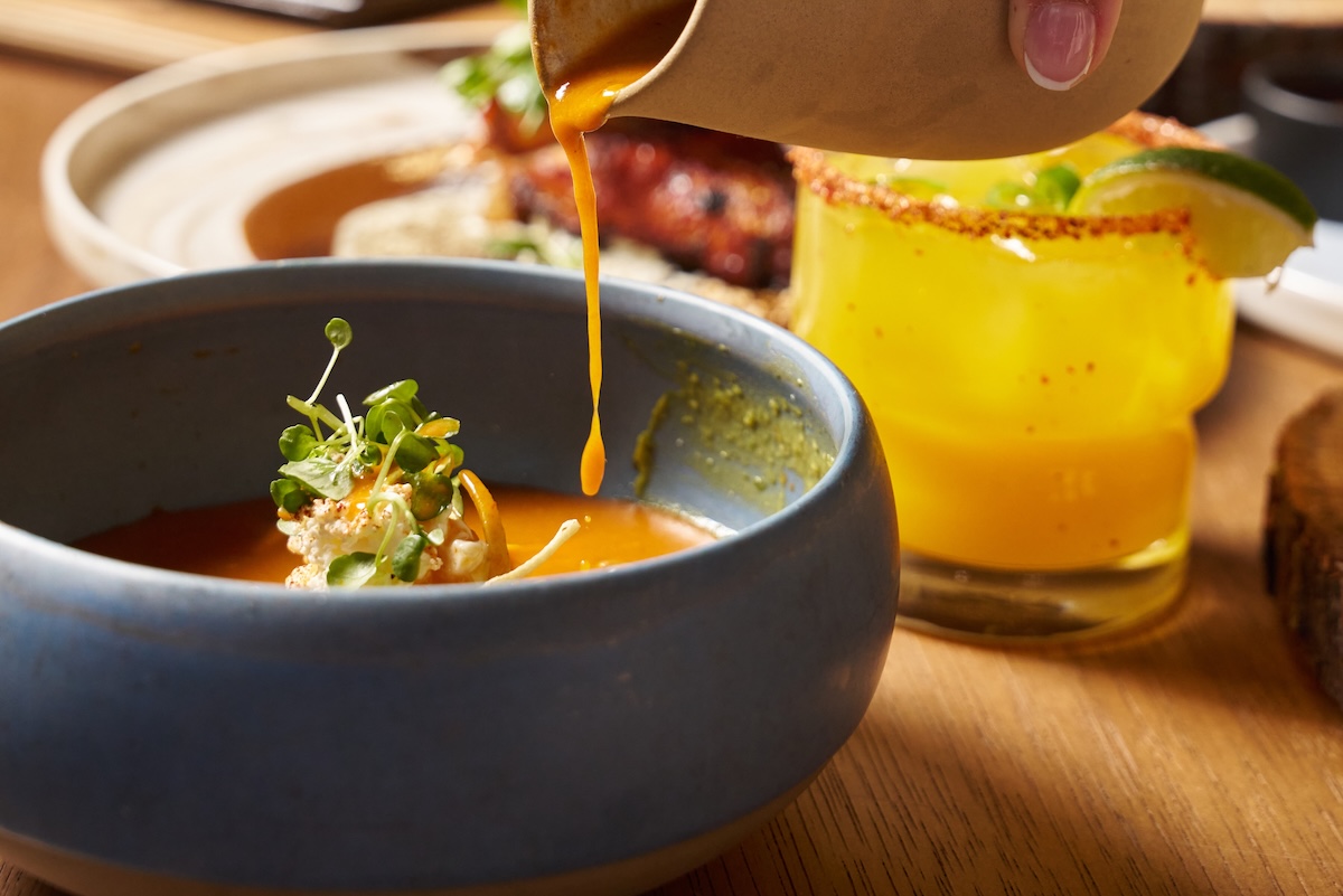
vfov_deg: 32.2
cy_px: 448
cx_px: 672
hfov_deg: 46.8
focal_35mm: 42
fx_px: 1552
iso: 640
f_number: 4
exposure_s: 1/250
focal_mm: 41.6
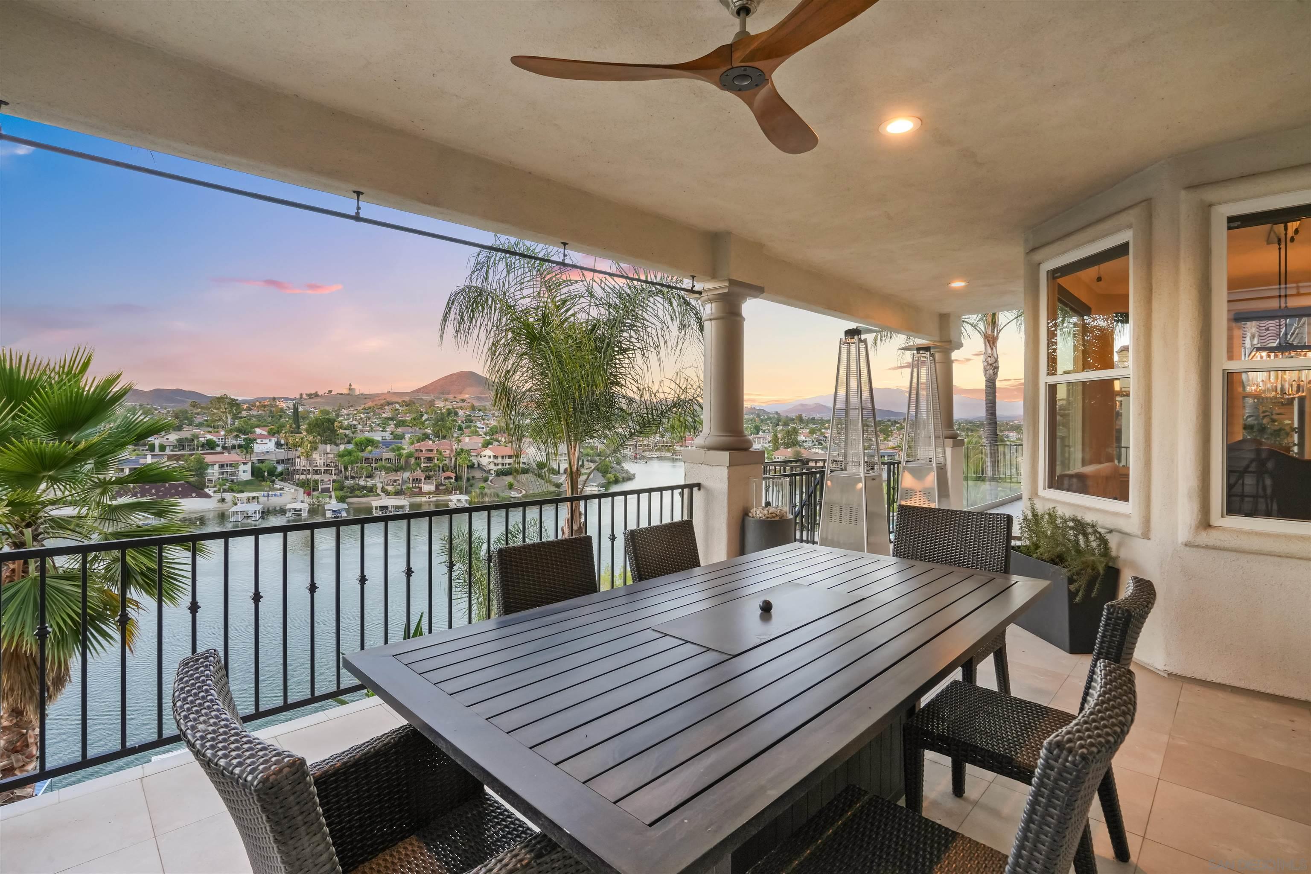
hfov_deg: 96.7
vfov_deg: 73.7
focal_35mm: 16
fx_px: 583
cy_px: 437
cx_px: 656
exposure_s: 1/15
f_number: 11
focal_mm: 16
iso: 800
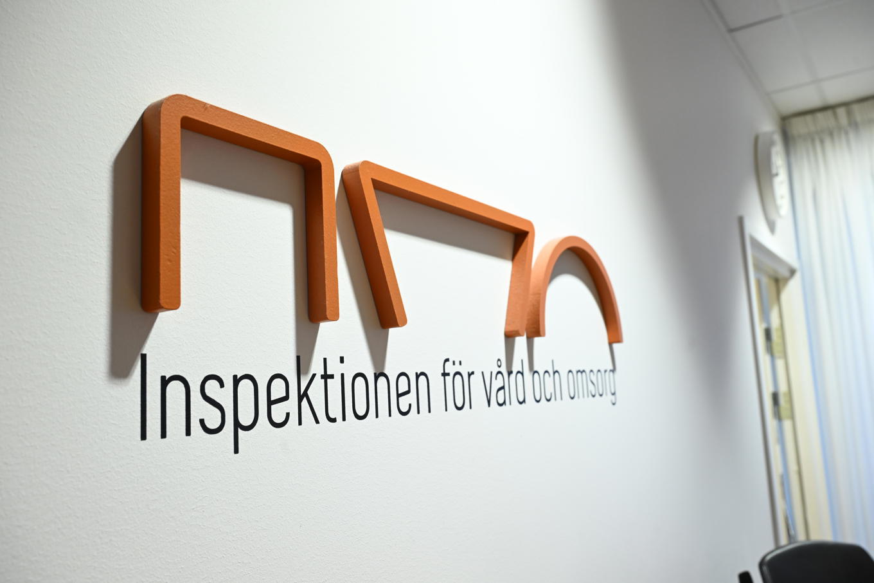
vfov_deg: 42.9
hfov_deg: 61.1
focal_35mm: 30
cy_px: 292
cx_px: 437
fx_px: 740
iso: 1000
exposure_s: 1/20
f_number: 7.1
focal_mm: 30.5
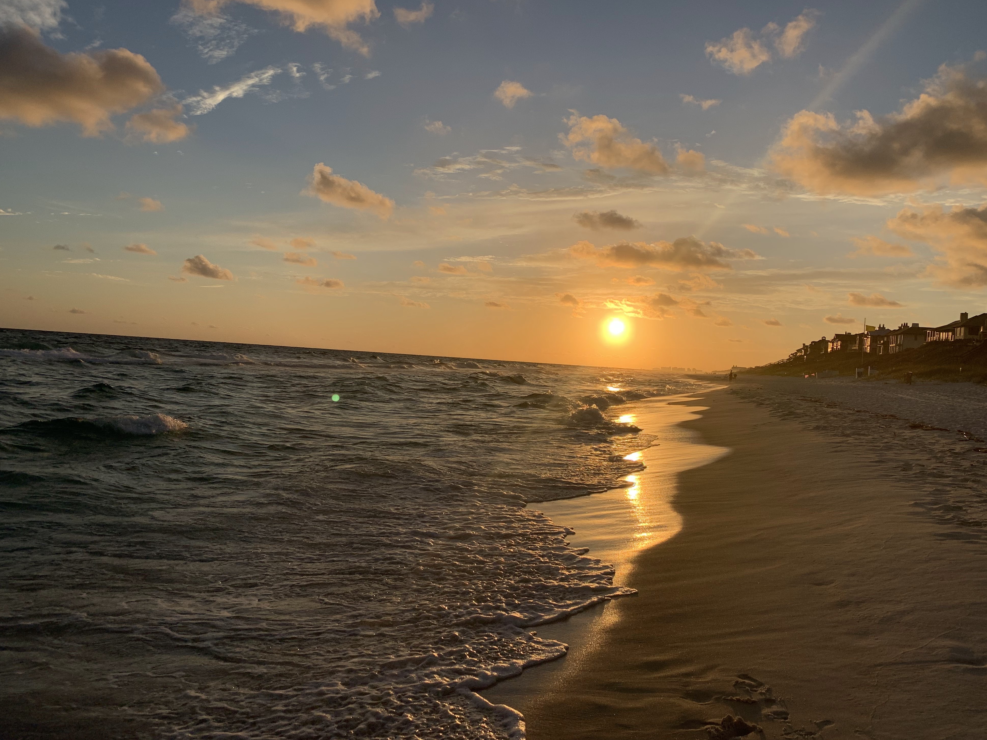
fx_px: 770
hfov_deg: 65.3
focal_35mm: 27
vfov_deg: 51.4
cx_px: 476
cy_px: 375
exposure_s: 1/6452
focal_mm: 4.25
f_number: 1.8
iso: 25
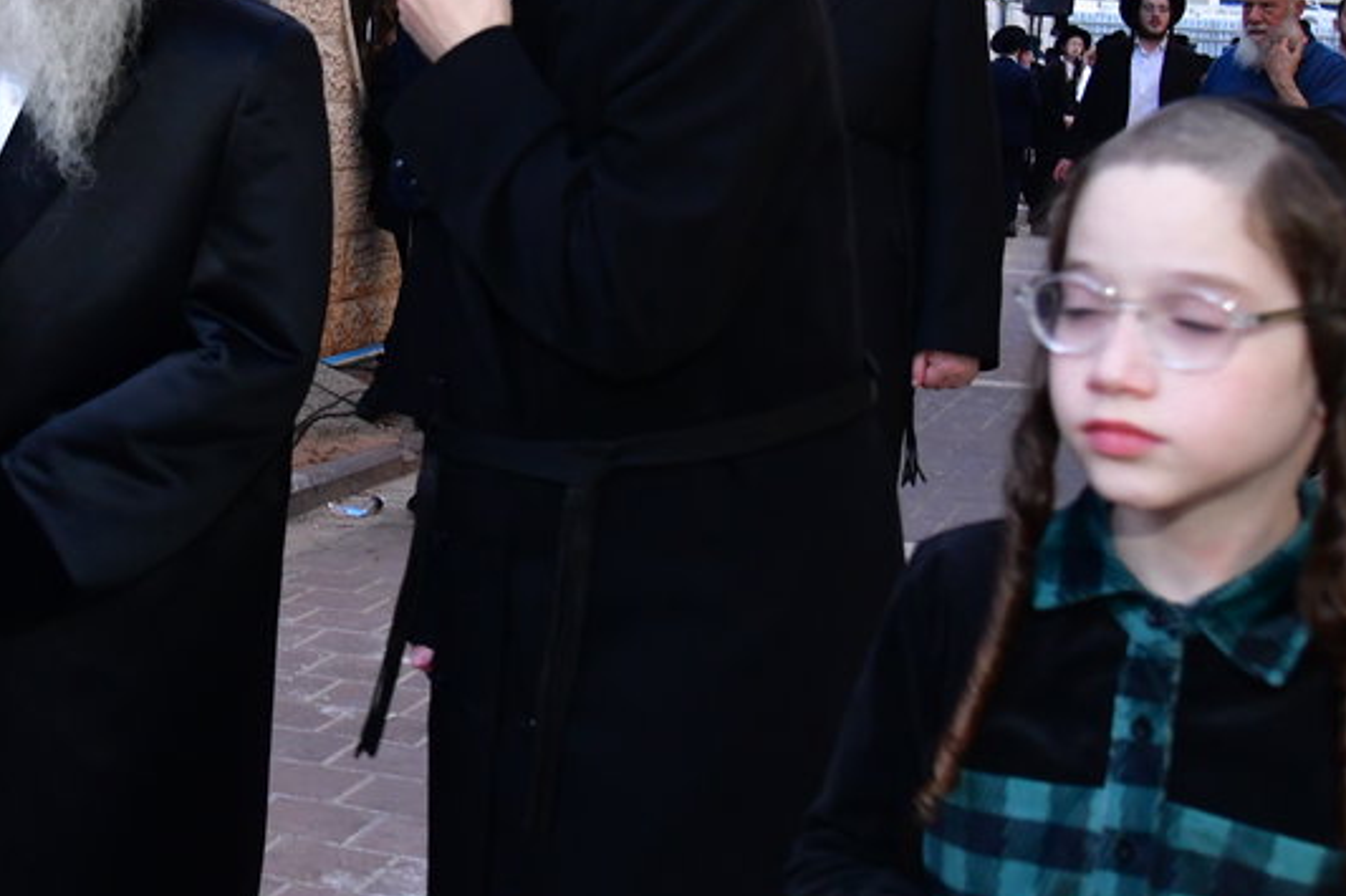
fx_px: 2355
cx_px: 106
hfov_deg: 30.4
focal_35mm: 63
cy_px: 233
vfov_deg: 21.4
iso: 2500
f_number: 5.6
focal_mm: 24
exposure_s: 1/100
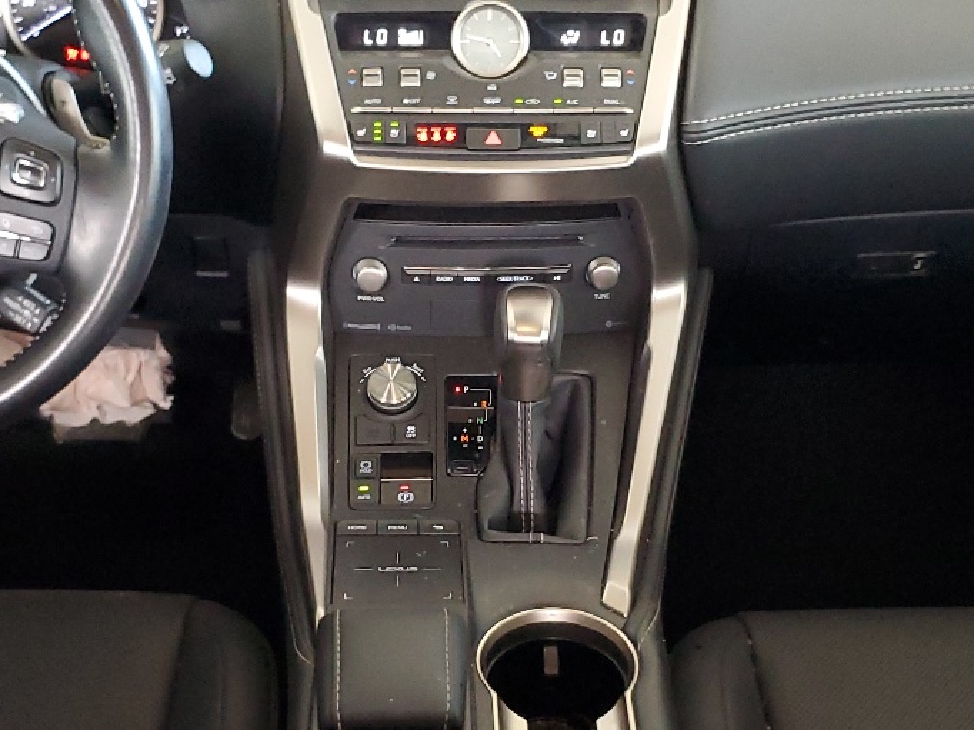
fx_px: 1716
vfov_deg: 23.9
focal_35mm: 61
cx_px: 483
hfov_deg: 31.7
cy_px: 461
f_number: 1.5
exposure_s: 1/60.2
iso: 282
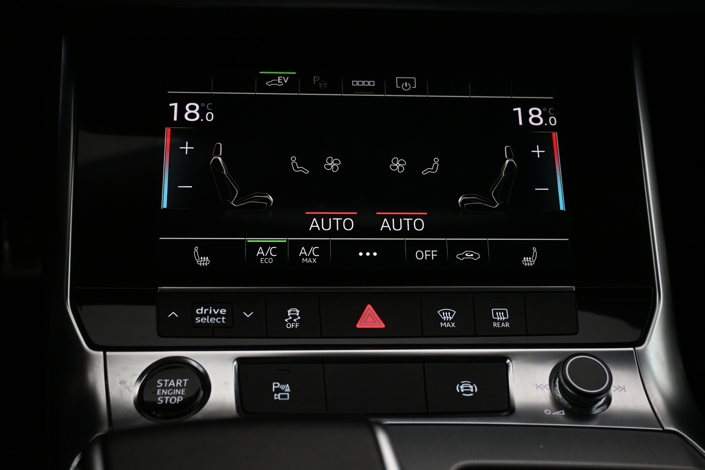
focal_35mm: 41
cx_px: 352
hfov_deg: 47.2
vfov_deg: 32.4
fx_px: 808
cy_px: 235
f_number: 4.5
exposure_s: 1/40
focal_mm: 27.5
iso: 1400
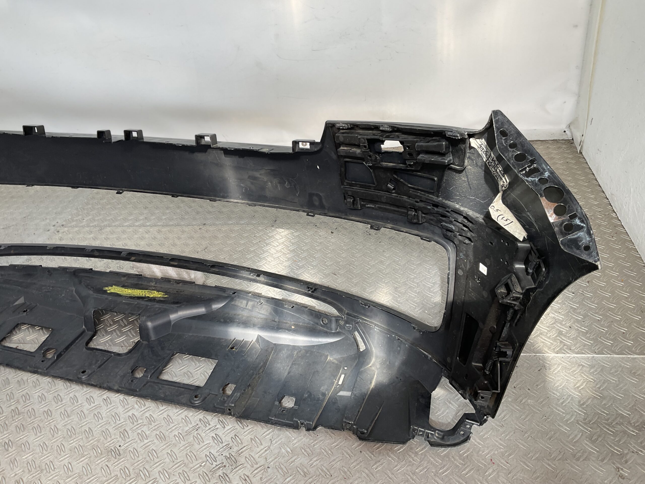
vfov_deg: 48.2
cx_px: 322
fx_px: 540
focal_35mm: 29
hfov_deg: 61.7
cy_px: 242
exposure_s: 1/186
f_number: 1.8
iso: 16
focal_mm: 3
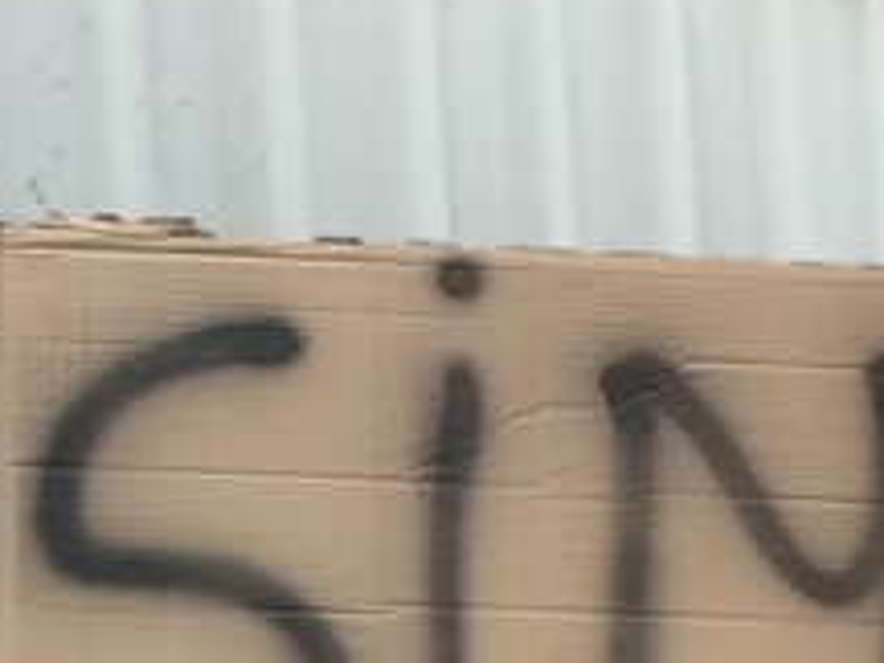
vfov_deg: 10.7
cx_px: 1969
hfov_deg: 13.0
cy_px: 1449
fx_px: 3141
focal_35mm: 123
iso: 40
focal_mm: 3.93
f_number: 1.7
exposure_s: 1/347
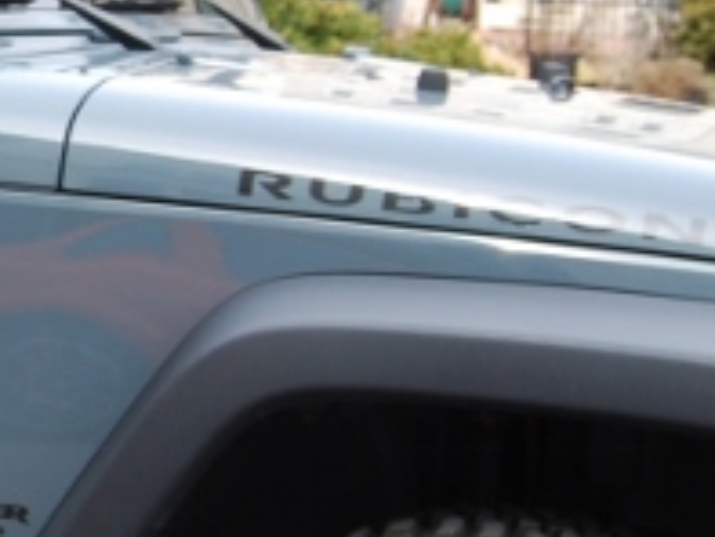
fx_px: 2789
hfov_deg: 13.9
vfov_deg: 11.0
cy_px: 239
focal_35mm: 135
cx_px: -287
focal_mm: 23
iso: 200
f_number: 6.3
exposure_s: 1/160
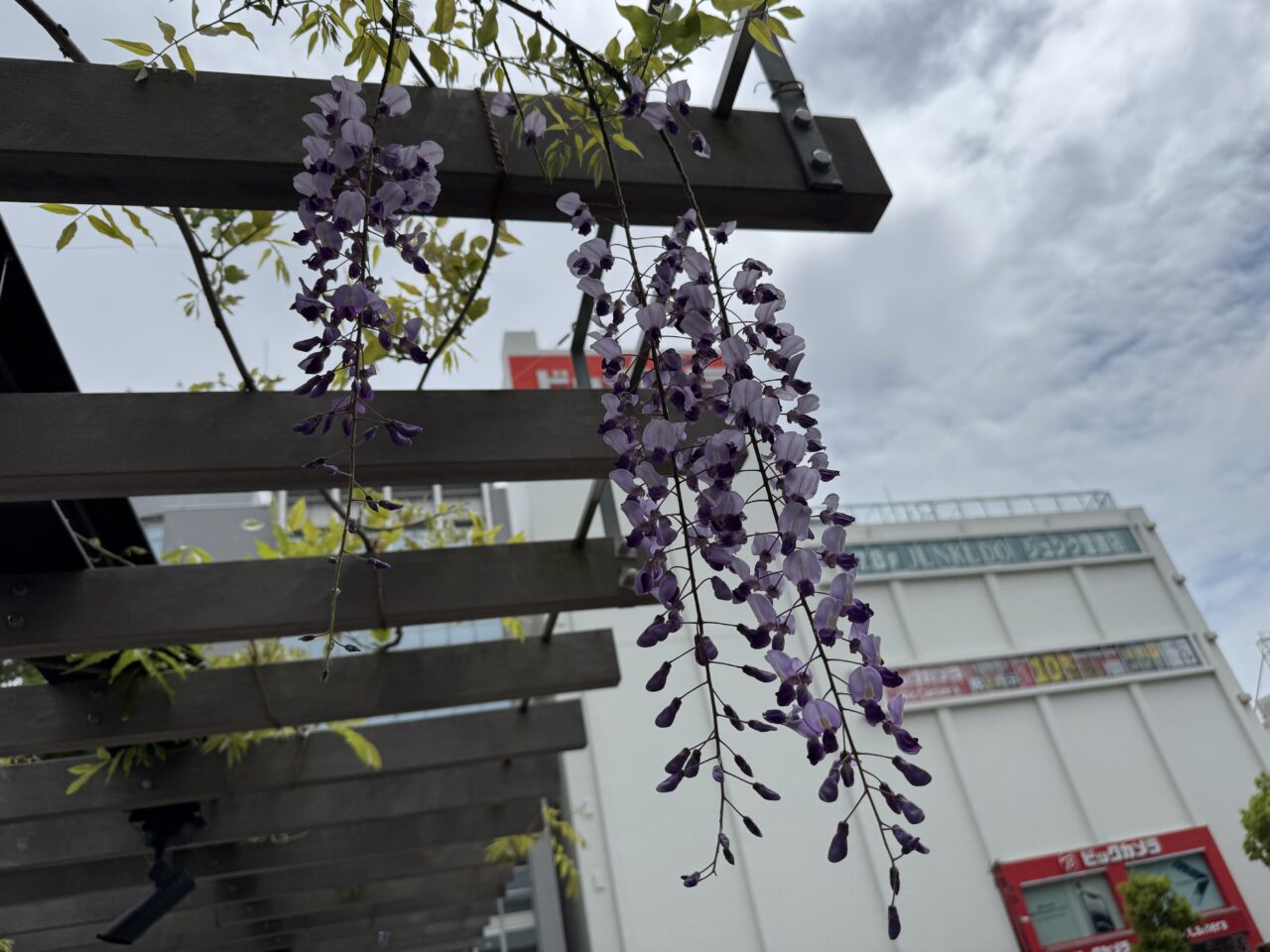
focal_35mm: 24
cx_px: 635
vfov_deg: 56.8
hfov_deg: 71.6
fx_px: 881
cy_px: 476
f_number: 1.78
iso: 64
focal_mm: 6.76
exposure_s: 1/12346
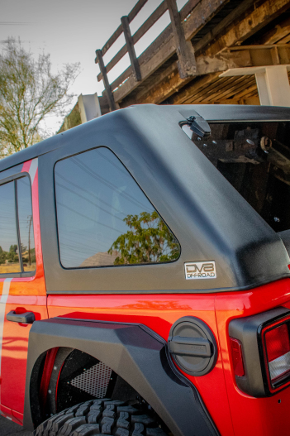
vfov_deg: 47.4
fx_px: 496
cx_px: 178
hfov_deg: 32.5
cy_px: 220
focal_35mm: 41
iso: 1250
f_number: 5.6
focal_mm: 18
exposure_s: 1/500
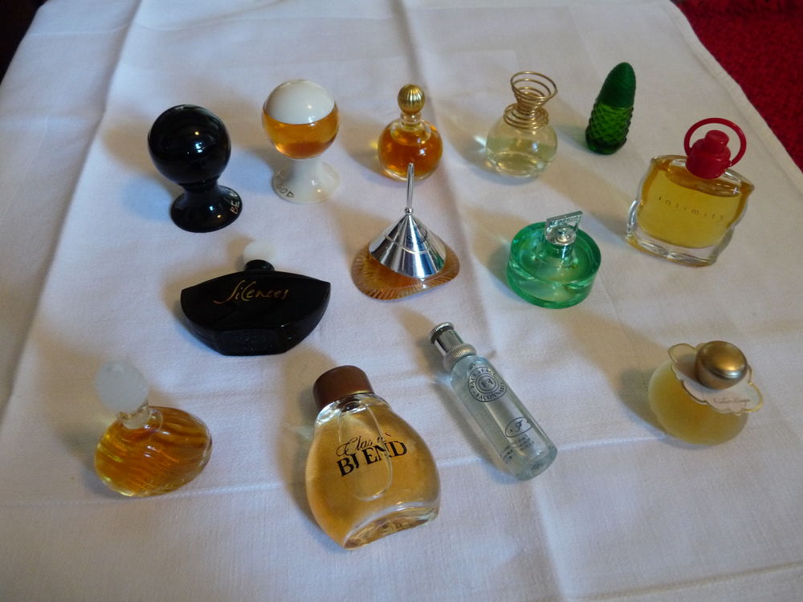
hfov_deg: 65.3
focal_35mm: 27
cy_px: 301
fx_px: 626
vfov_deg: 51.4
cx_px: 402
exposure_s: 1/20
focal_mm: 4.8
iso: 400
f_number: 2.8
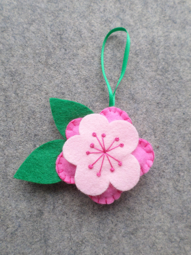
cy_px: 128
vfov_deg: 69.4
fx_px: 184
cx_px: 96
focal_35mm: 25
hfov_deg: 54.9
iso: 80
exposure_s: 1/90
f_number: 2.5
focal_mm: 4.5
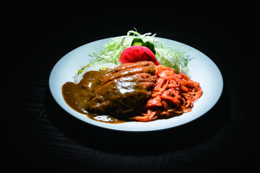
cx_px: 130
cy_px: 86
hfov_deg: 19.5
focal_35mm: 105
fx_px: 758
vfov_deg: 13.0
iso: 64
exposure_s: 1/200
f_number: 20
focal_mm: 105
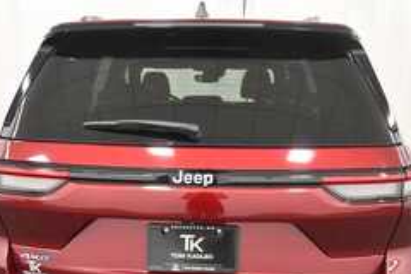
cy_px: 198
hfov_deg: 54.4
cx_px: 194
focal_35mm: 35
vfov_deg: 37.1
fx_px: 400
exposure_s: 1/125
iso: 1600
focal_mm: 14
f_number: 5
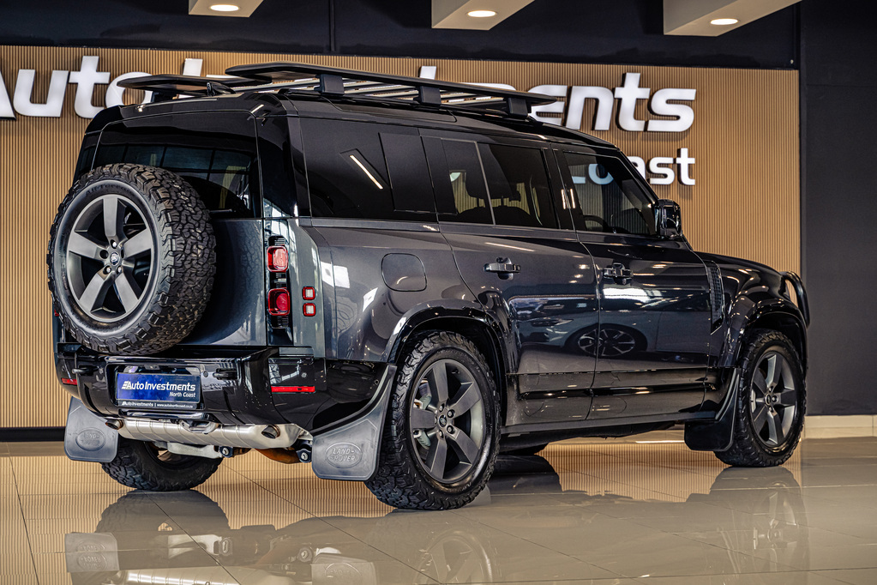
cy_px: 292
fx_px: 1827
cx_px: 438
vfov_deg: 18.2
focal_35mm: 75
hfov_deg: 27.0
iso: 640
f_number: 4.5
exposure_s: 1/160
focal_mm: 75
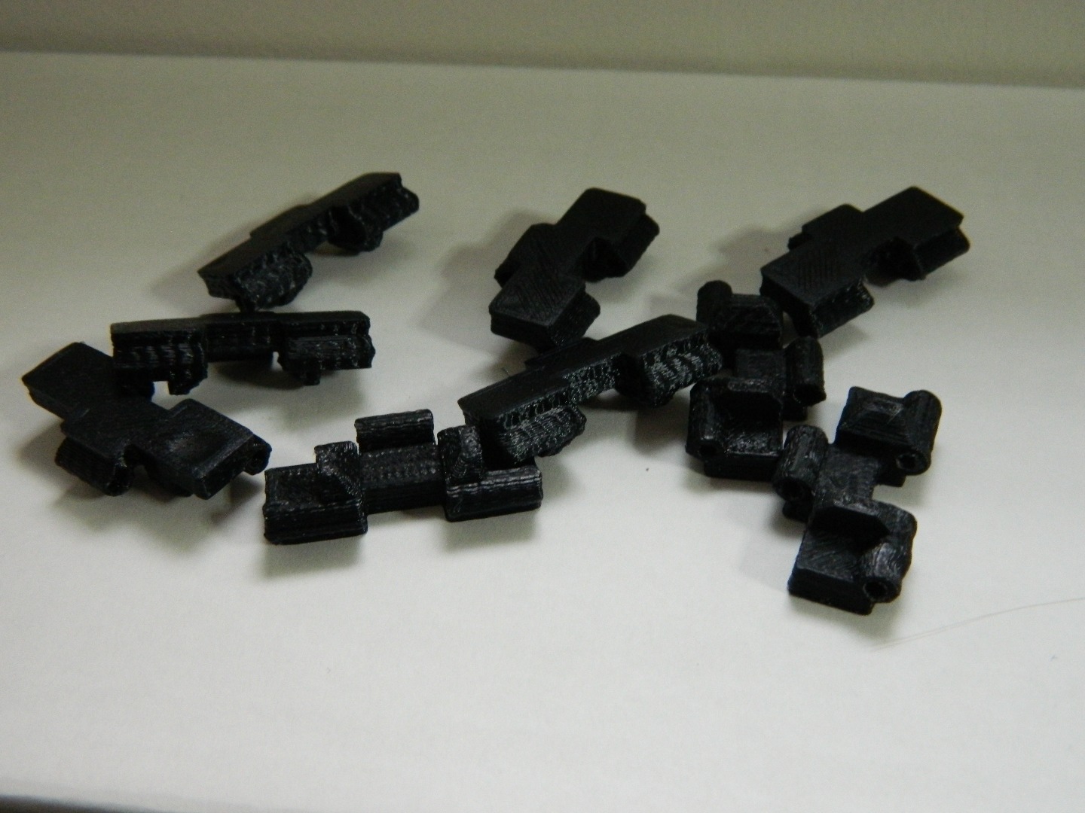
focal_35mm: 41
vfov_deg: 35.1
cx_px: 542
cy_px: 406
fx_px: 1285
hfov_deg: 45.8
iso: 400
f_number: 3.5
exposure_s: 1/30
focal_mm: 7.3
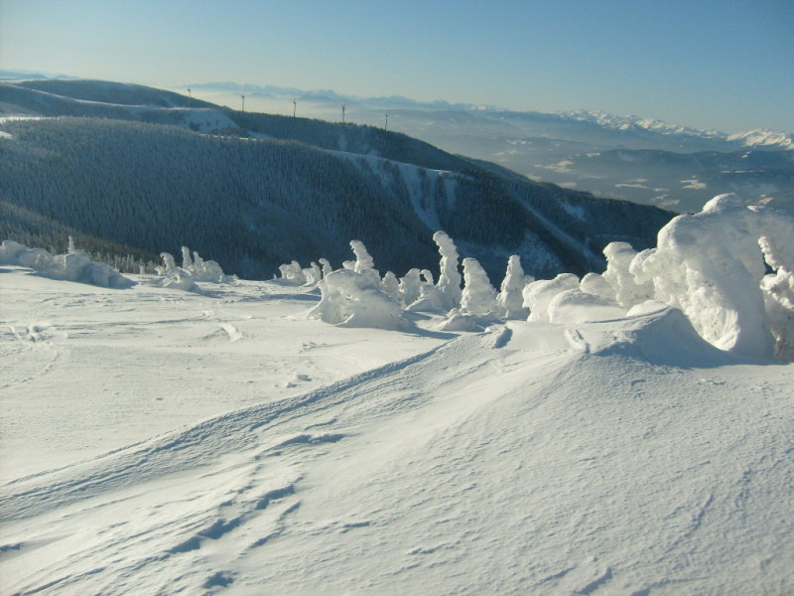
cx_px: 397
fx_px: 803
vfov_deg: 40.7
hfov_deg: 52.6
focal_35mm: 35
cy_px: 298
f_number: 7.1
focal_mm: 5.8
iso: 80
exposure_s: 1/500
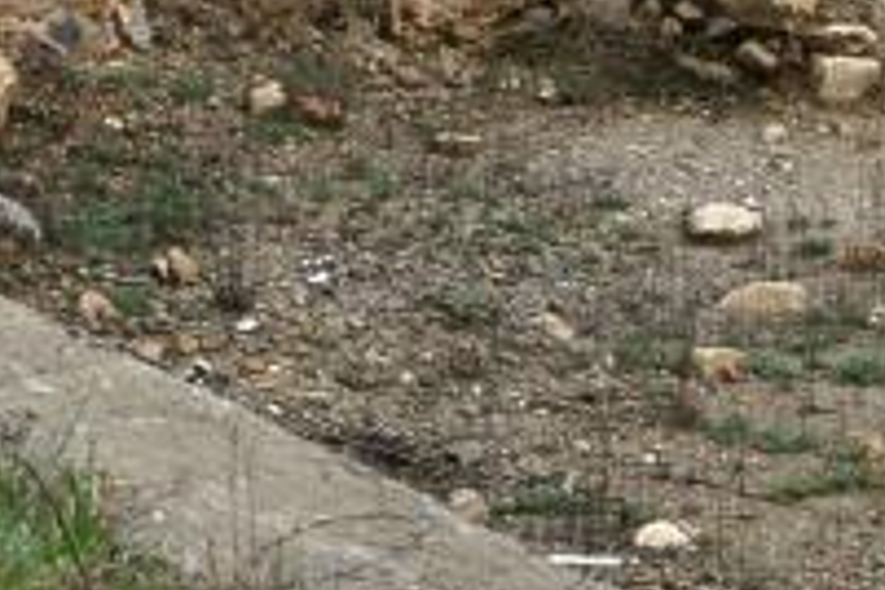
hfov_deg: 8.3
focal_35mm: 242
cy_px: -163
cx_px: 1405
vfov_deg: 5.6
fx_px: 5949
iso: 200
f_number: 11
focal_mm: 26
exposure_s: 1/125
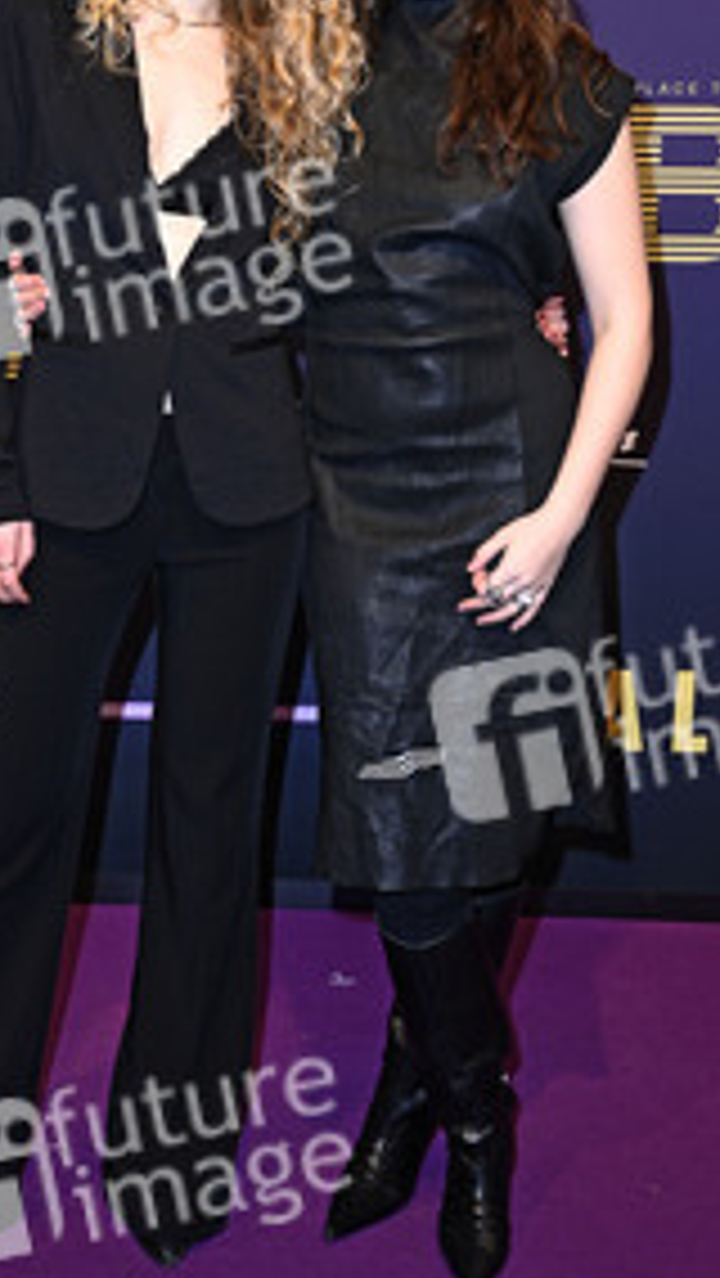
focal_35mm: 56
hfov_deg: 21.4
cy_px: 490
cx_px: 252
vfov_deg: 37.0
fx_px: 1898
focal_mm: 38
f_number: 6.3
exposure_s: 1/250
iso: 500
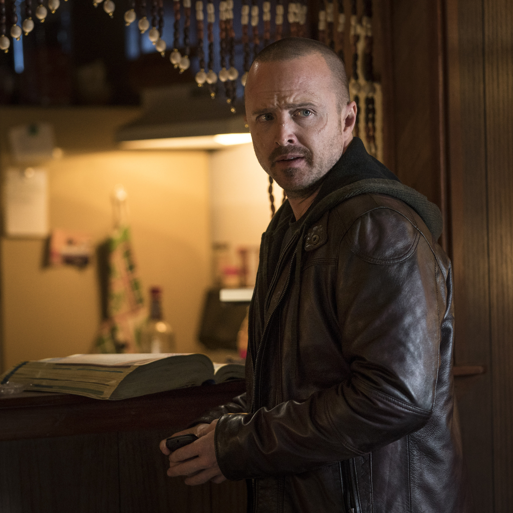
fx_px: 2213
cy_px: 254
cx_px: 238
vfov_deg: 13.2
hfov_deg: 13.2
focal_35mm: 132
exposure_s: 1/200
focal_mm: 102
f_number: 2.8
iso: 2500
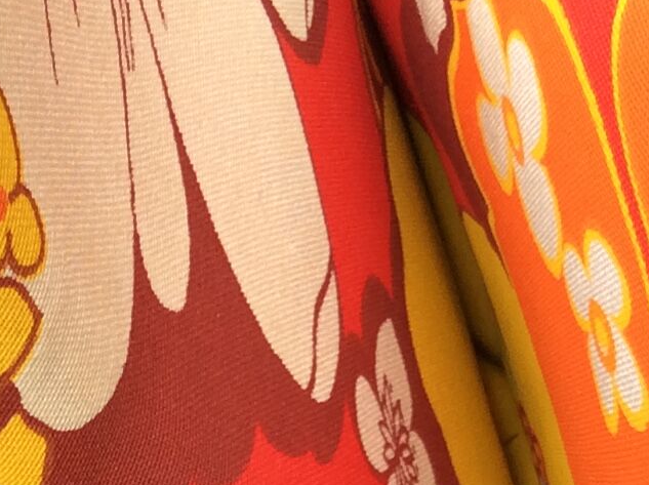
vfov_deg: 10.9
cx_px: 115
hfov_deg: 15.0
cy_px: 687
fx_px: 2453
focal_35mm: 131
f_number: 2.4
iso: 32
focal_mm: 3.3
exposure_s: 1/127
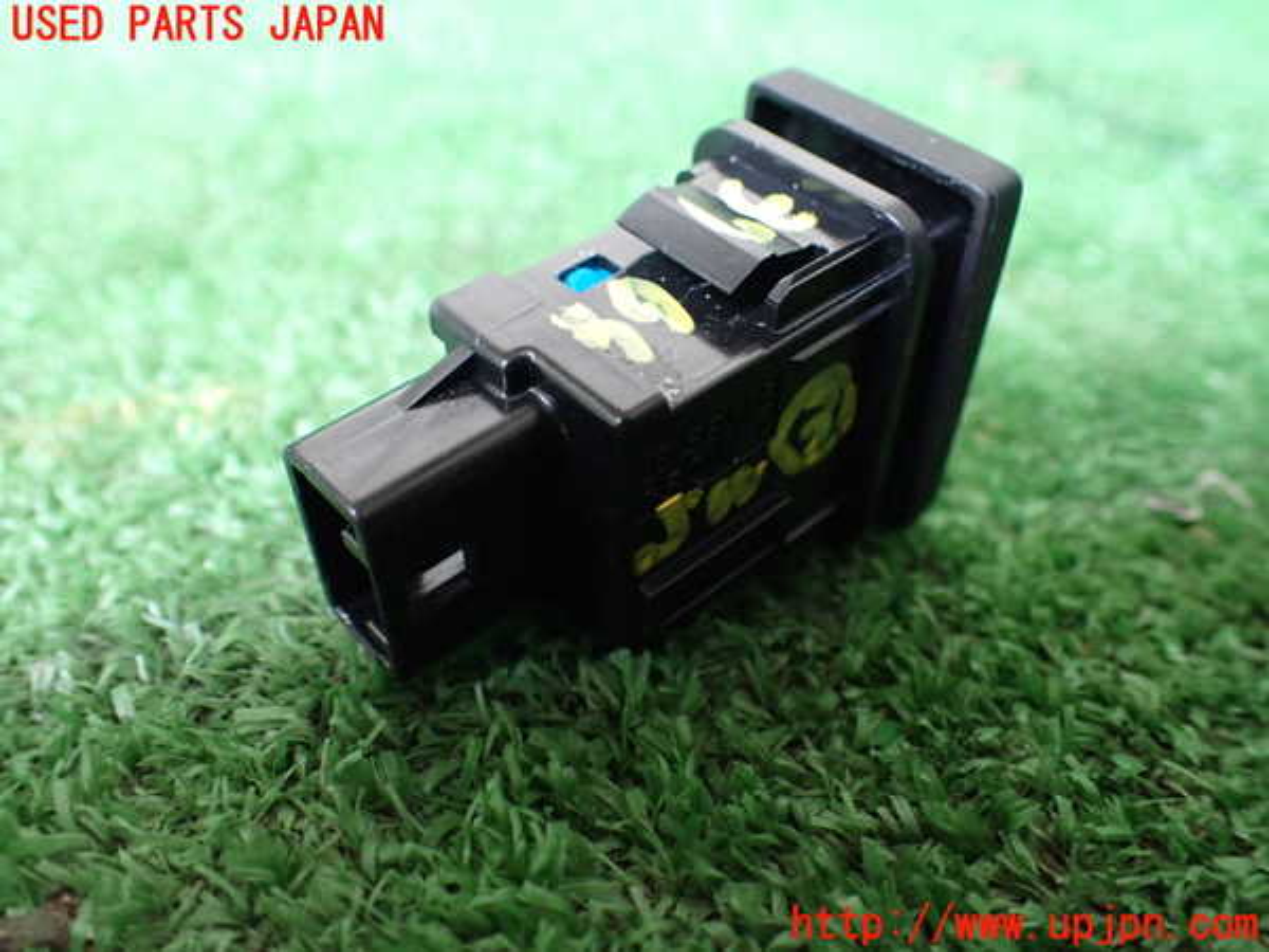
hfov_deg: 60.0
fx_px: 1100
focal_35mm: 30
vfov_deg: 46.8
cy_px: 476
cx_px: 634
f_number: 2.3
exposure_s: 1/30
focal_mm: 5.4
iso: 800
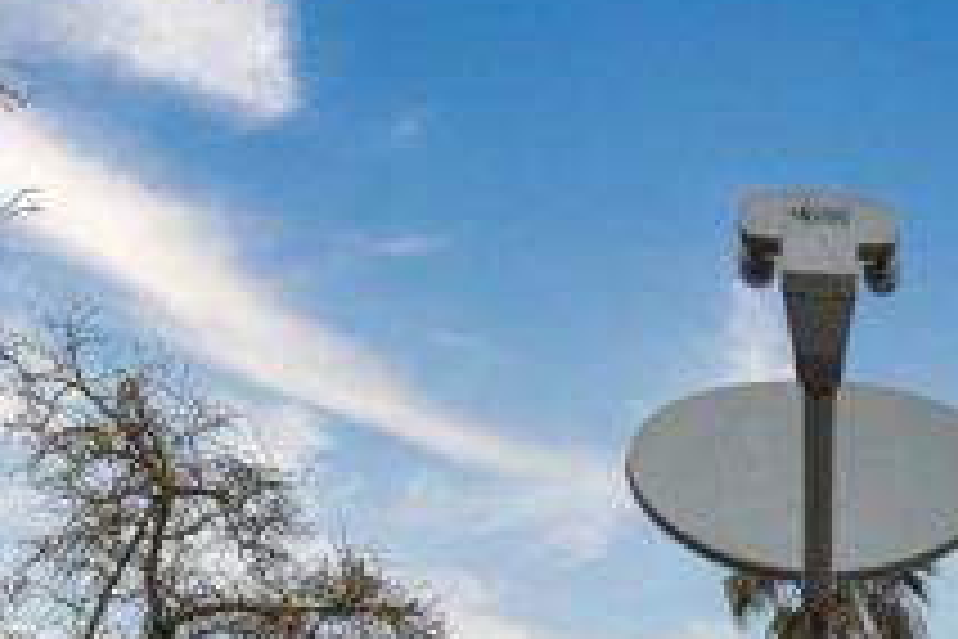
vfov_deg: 13.9
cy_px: 1516
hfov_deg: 26.4
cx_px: 1075
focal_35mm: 70
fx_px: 1863
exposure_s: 1/125
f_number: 8
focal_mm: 7
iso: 125
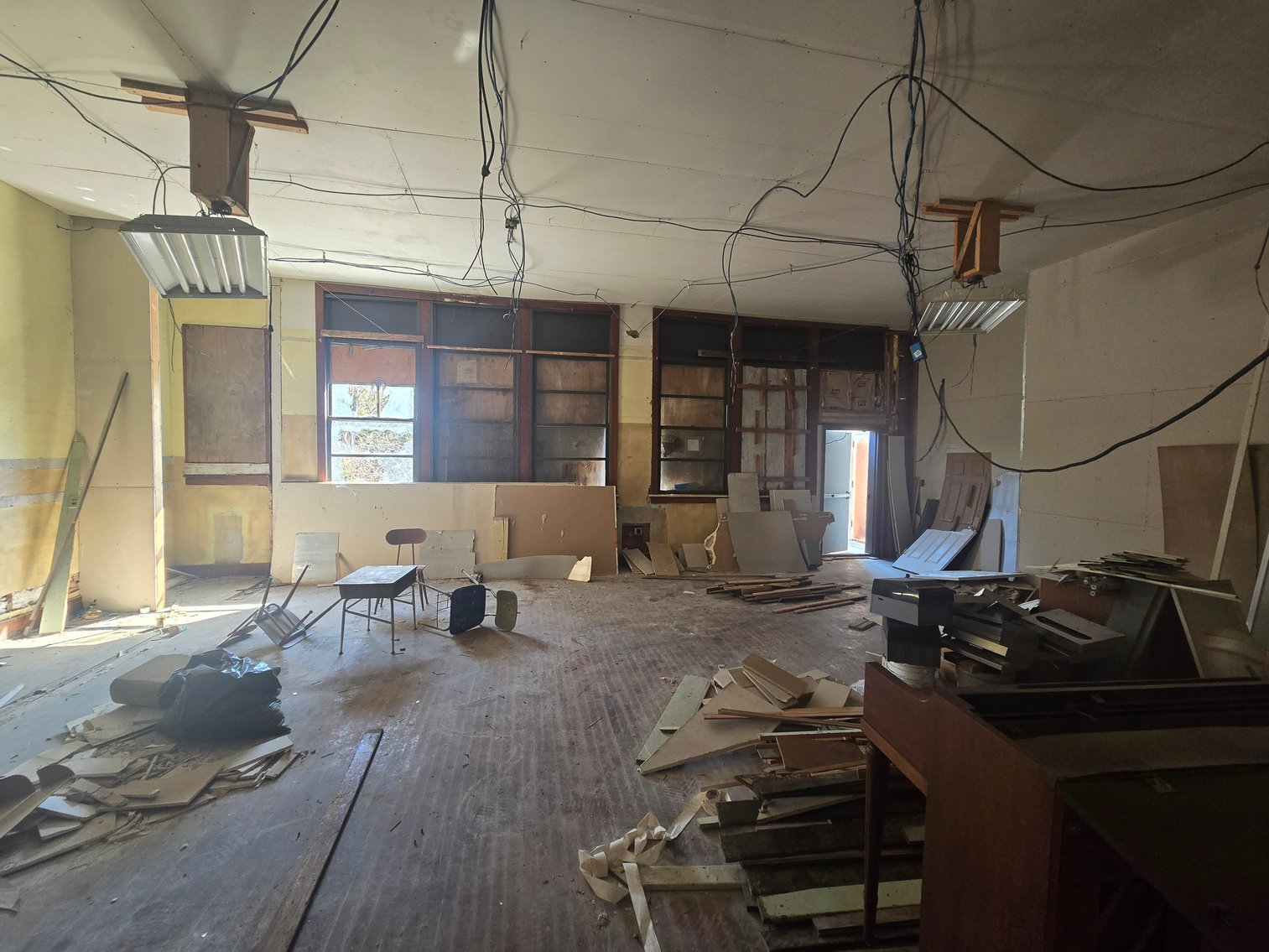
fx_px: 477
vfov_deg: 89.9
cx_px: 634
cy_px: 476
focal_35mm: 13
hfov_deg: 106.2
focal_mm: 2.2
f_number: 2.2
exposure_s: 1/60
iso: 200
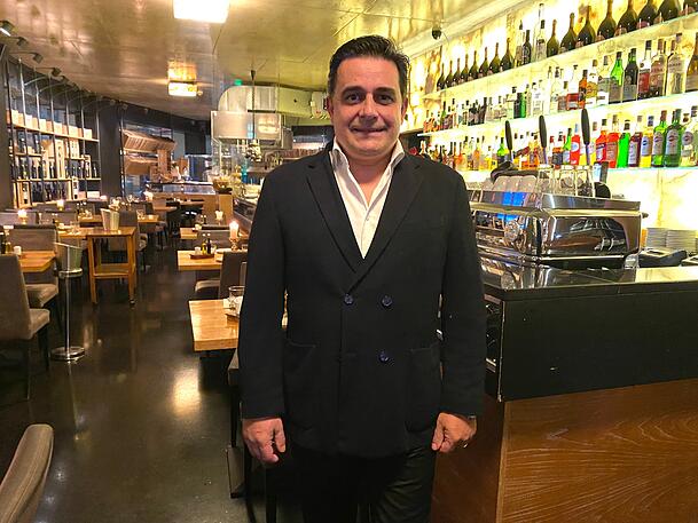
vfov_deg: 53.1
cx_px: 349
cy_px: 262
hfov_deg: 67.3
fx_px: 524
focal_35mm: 26
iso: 800
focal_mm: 4.25
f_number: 1.8
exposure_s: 1/26
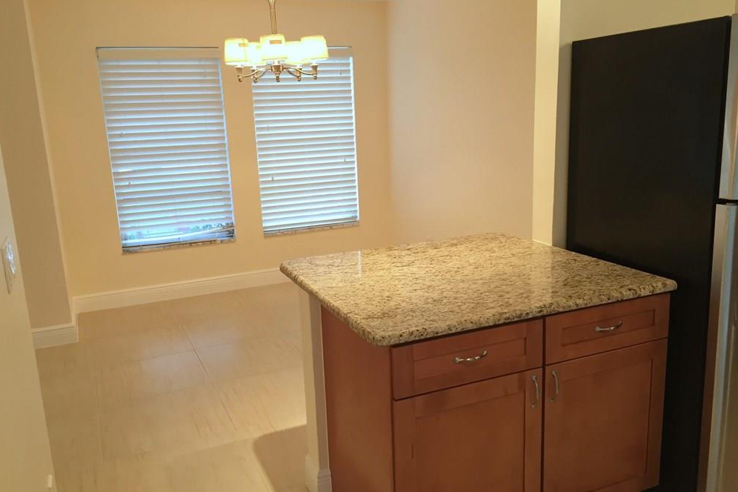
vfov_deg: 42.3
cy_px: 260
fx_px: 635
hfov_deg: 60.3
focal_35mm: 31
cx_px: 364
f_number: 2.2
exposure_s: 1/30
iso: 80
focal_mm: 4.15
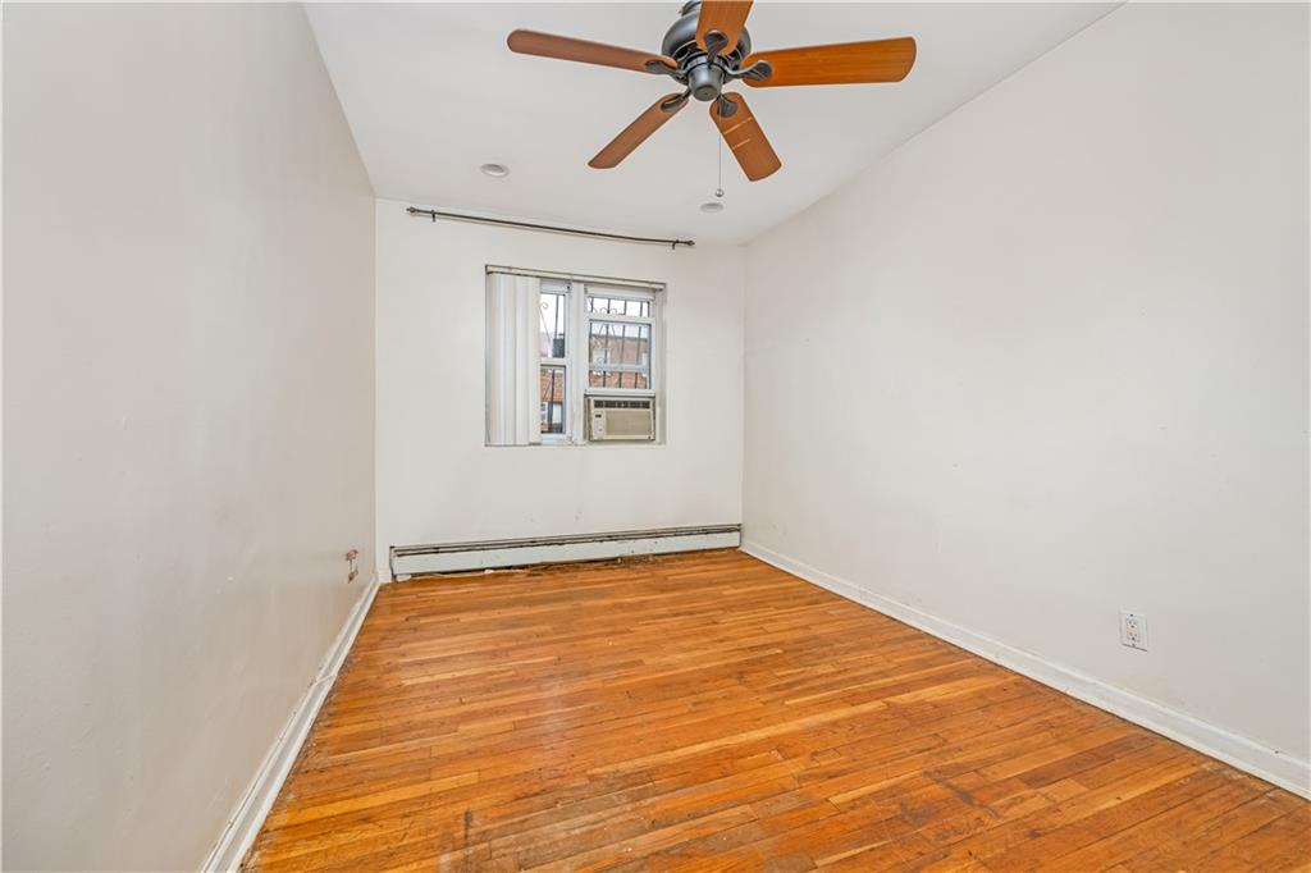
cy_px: 436
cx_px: 656
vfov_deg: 81.2
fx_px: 510
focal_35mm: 14
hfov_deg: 104.3
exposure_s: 1/200
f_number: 5.6
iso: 400
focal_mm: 14
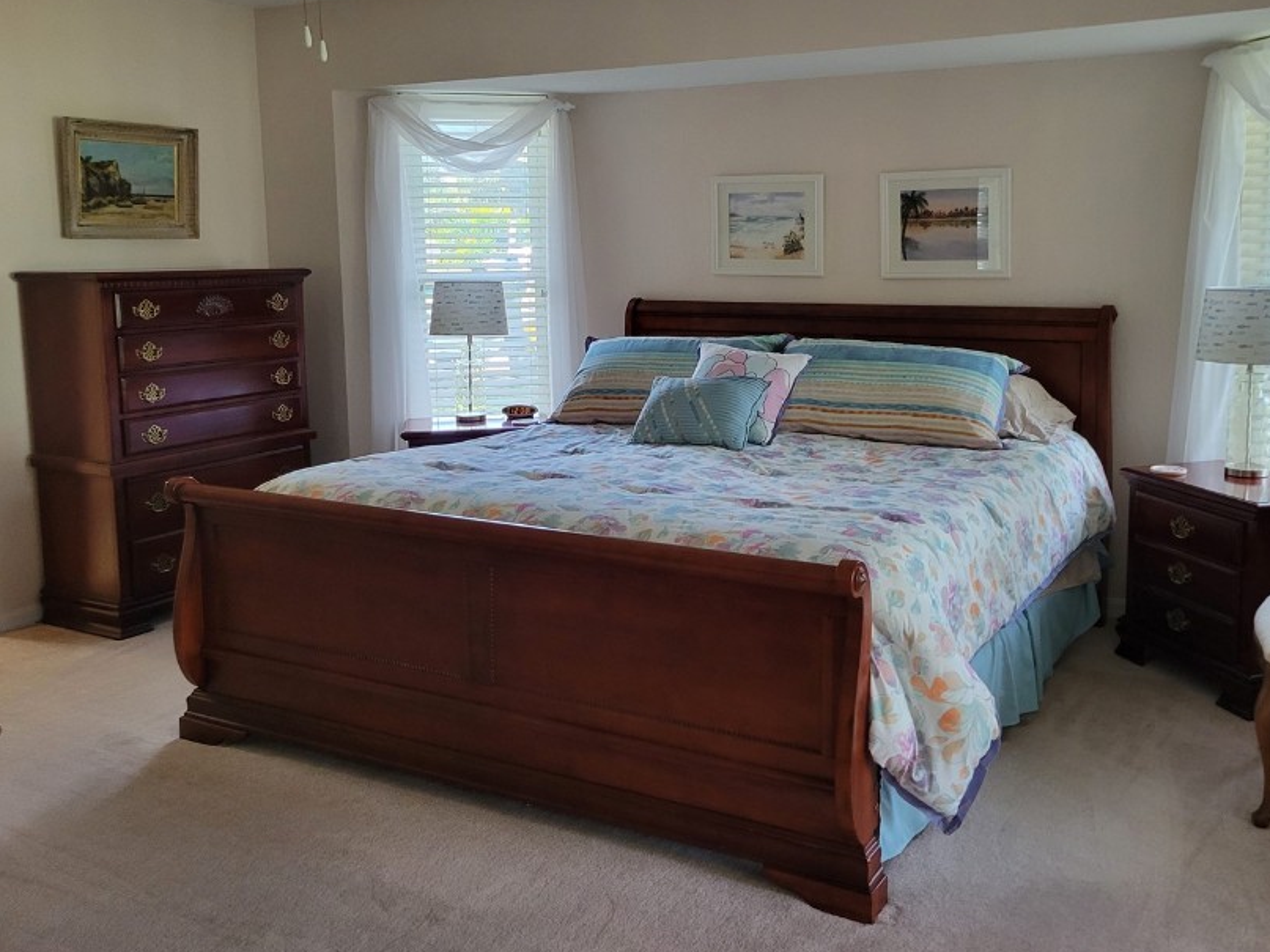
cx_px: 752
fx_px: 1211
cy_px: 382
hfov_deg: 55.0
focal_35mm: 33
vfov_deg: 42.7
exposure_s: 1/120
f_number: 1.8
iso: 320
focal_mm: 5.4
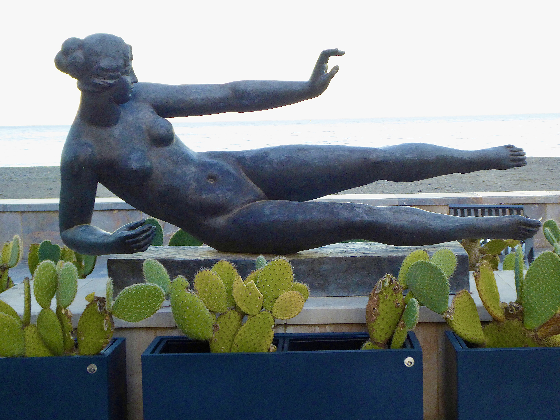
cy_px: 210
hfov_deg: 32.2
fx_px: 971
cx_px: 280
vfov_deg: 24.4
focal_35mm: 60
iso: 200
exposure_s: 1/60
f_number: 4.2
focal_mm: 10.3
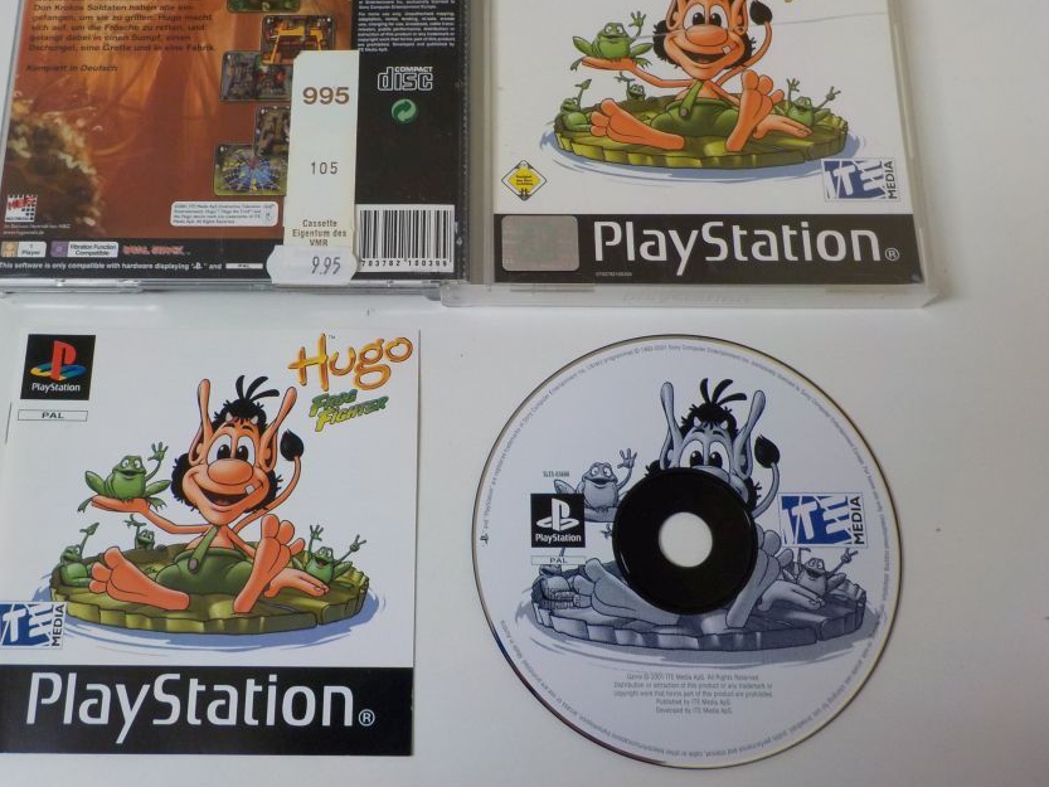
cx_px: 446
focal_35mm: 36
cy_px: 326
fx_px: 1091
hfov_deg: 51.2
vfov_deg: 39.5
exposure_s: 1/30
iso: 180
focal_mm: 4.1
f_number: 3.3
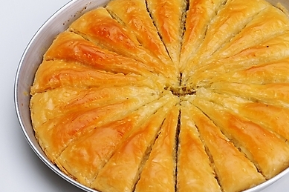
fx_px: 1300
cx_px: 185
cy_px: 83
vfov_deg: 8.5
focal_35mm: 162
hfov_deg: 12.7
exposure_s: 1/200
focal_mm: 105
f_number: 13
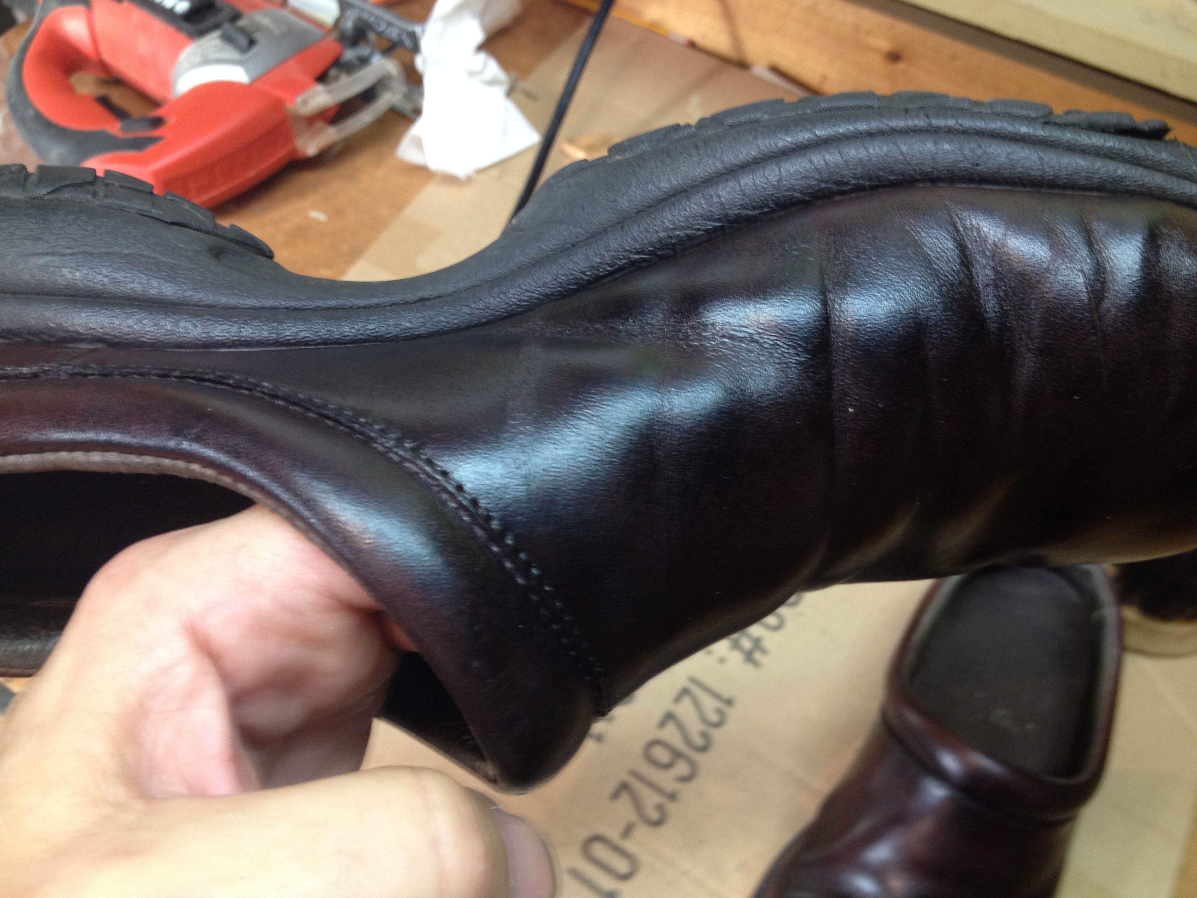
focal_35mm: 35
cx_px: 598
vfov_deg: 40.7
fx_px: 1210
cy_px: 449
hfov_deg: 52.6
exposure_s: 1/20
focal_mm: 4.28
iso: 125
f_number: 2.4
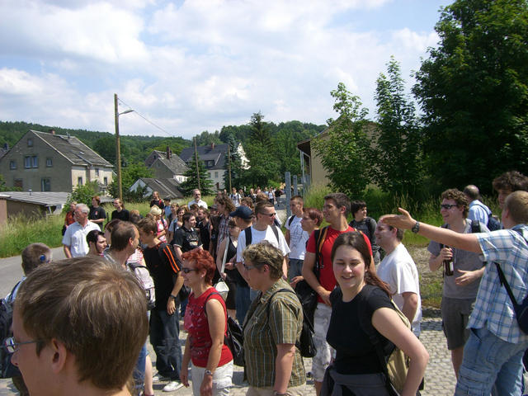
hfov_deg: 49.0
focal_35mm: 38
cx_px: 264
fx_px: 580
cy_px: 198
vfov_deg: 37.7
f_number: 4.3
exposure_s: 1/640
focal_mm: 6.2
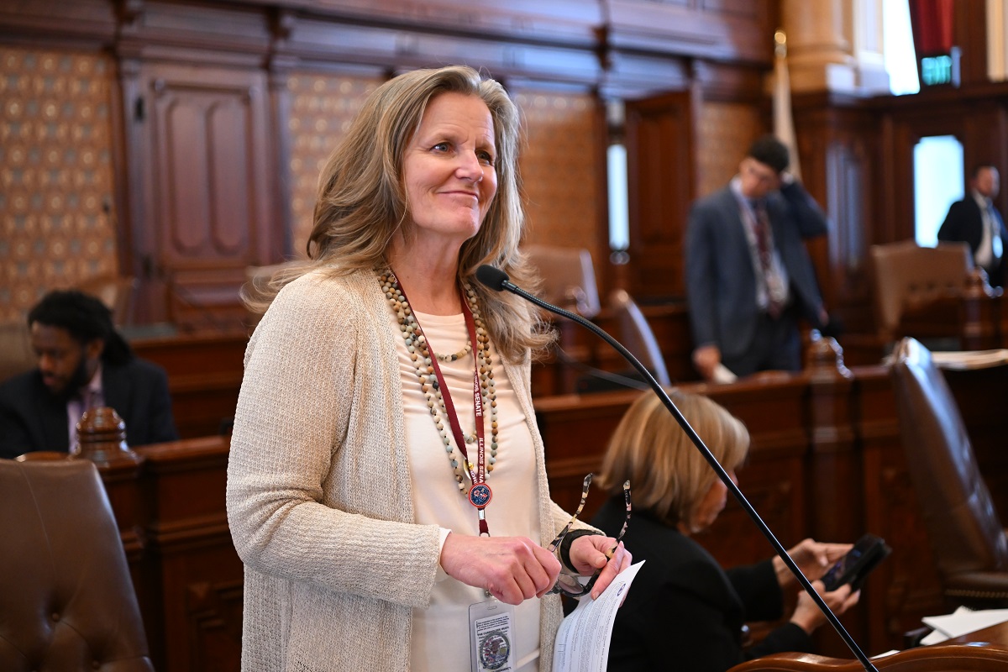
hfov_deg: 35.6
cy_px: 336
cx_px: 504
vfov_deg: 24.2
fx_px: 1568
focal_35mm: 56
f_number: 2.8
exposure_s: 1/200
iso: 3200
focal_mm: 56
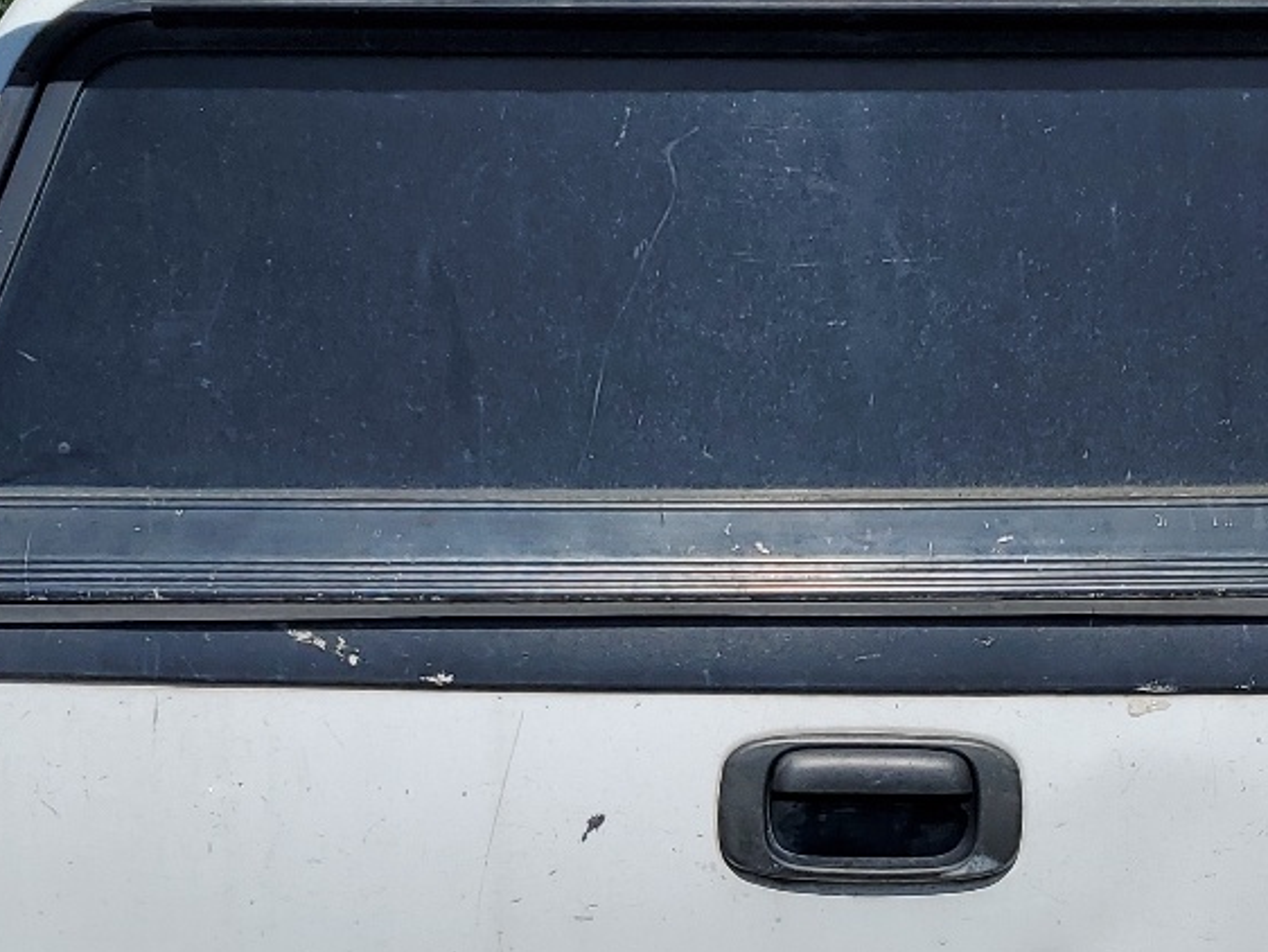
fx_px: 2712
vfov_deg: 19.6
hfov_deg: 26.3
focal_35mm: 74
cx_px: 727
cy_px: 801
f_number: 1.5
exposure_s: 1/10000
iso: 50
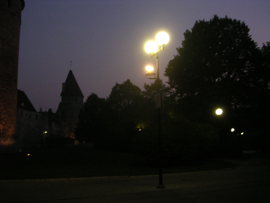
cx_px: 135
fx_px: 296
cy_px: 102
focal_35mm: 38
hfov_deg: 49.0
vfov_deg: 37.7
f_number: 2.8
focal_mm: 5.8
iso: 400
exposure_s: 1/17
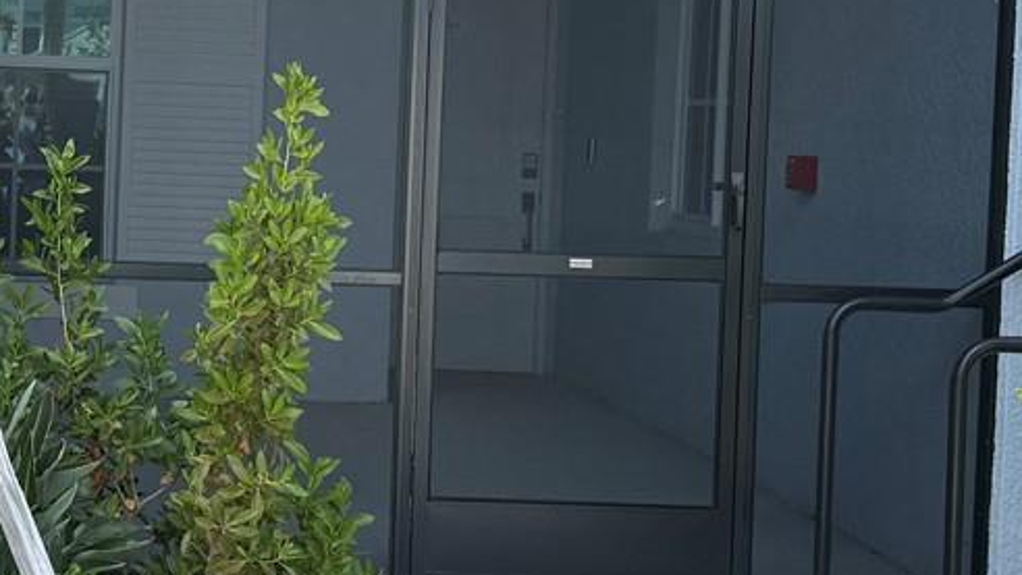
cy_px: 172
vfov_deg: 14.2
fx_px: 2304
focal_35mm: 85
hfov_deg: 24.3
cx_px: 93
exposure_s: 1/1653
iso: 100
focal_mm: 6.76
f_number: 1.78
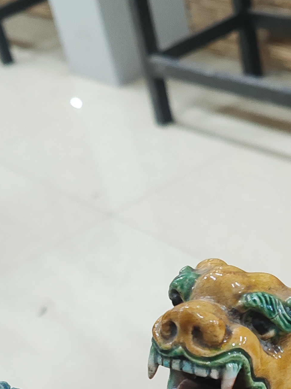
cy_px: 526
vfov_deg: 20.7
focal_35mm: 85
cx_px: 159
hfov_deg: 17.4
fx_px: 953
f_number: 1.9
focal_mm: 6.12
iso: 1250
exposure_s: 1/100
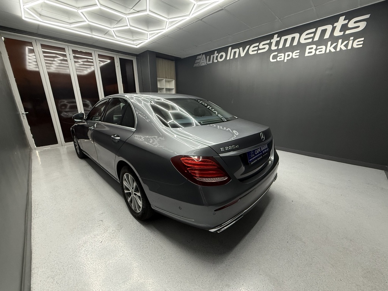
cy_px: 146
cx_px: 194
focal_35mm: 14
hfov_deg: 102.1
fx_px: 157
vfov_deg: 85.7
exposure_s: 1/100
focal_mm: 2.22
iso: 320
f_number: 2.2
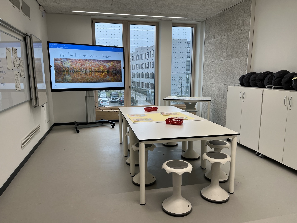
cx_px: 148
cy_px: 112
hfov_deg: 67.3
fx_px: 223
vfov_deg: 53.1
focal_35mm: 26
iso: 32
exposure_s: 1/106
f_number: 1.6
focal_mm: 5.1
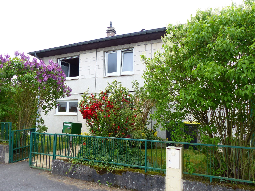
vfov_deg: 53.1
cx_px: 128
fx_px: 192
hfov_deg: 67.3
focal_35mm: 26
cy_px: 96
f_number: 3.5
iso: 100
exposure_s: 1/100
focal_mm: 4.7
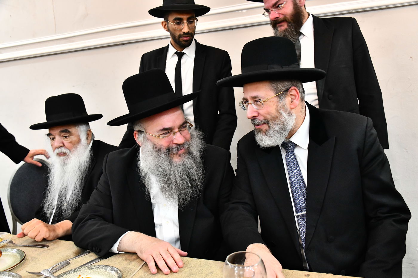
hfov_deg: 55.8
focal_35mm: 34
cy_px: 139
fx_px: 395
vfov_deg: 38.9
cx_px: 209
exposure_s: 1/125
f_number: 5.6
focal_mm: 34
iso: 5000
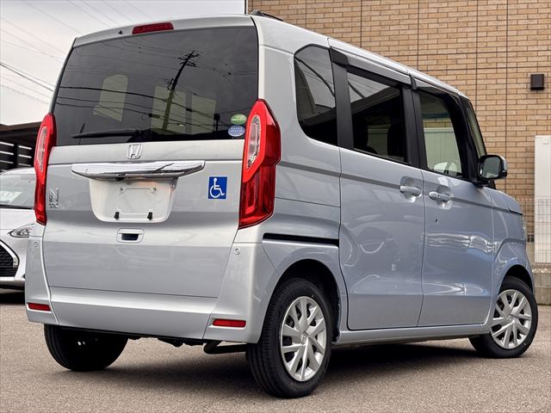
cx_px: 276
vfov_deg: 28.0
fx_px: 828
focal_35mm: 52
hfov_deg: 36.8
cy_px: 206
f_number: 1.6
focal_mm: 5.96
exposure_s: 1/121
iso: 32
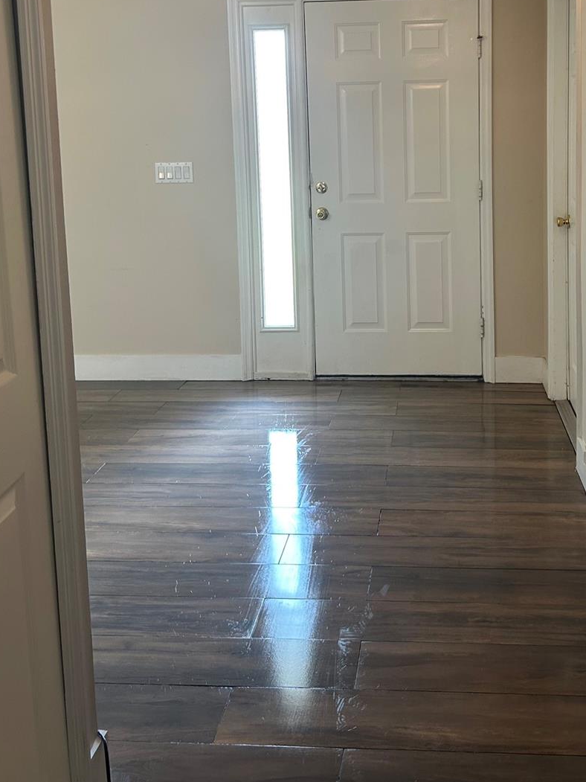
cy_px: 216
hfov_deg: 37.5
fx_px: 858
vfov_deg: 47.5
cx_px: 372
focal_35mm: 38
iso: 125
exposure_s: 1/60
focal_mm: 5.7
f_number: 1.5
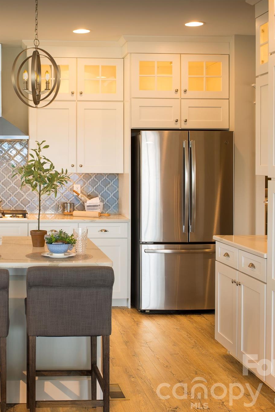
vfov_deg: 37.5
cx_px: 28
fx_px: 607
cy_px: 206
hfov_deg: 24.8
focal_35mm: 53
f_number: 10
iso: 100
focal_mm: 35
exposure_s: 1/3
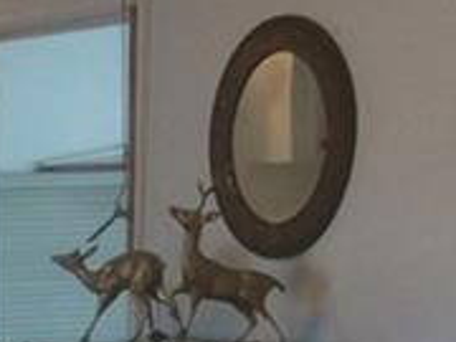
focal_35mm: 182
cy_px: 595
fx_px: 2398
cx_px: -474
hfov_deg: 10.0
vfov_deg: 7.9
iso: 40
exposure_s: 1/24
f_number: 2.4
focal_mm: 3.3
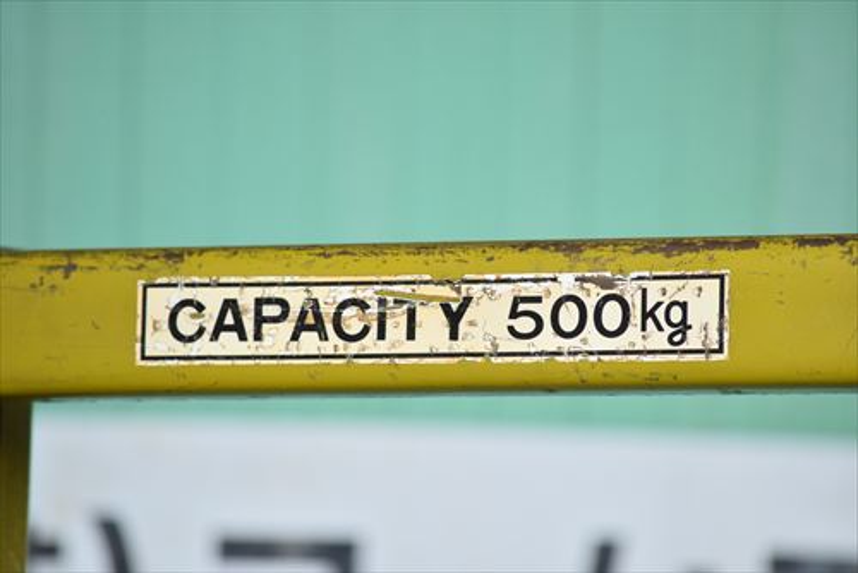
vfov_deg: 3.5
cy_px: 286
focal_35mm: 390
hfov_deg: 5.3
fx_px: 9300
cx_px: 429
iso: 1250
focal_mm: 260
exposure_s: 1/800
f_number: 6.3
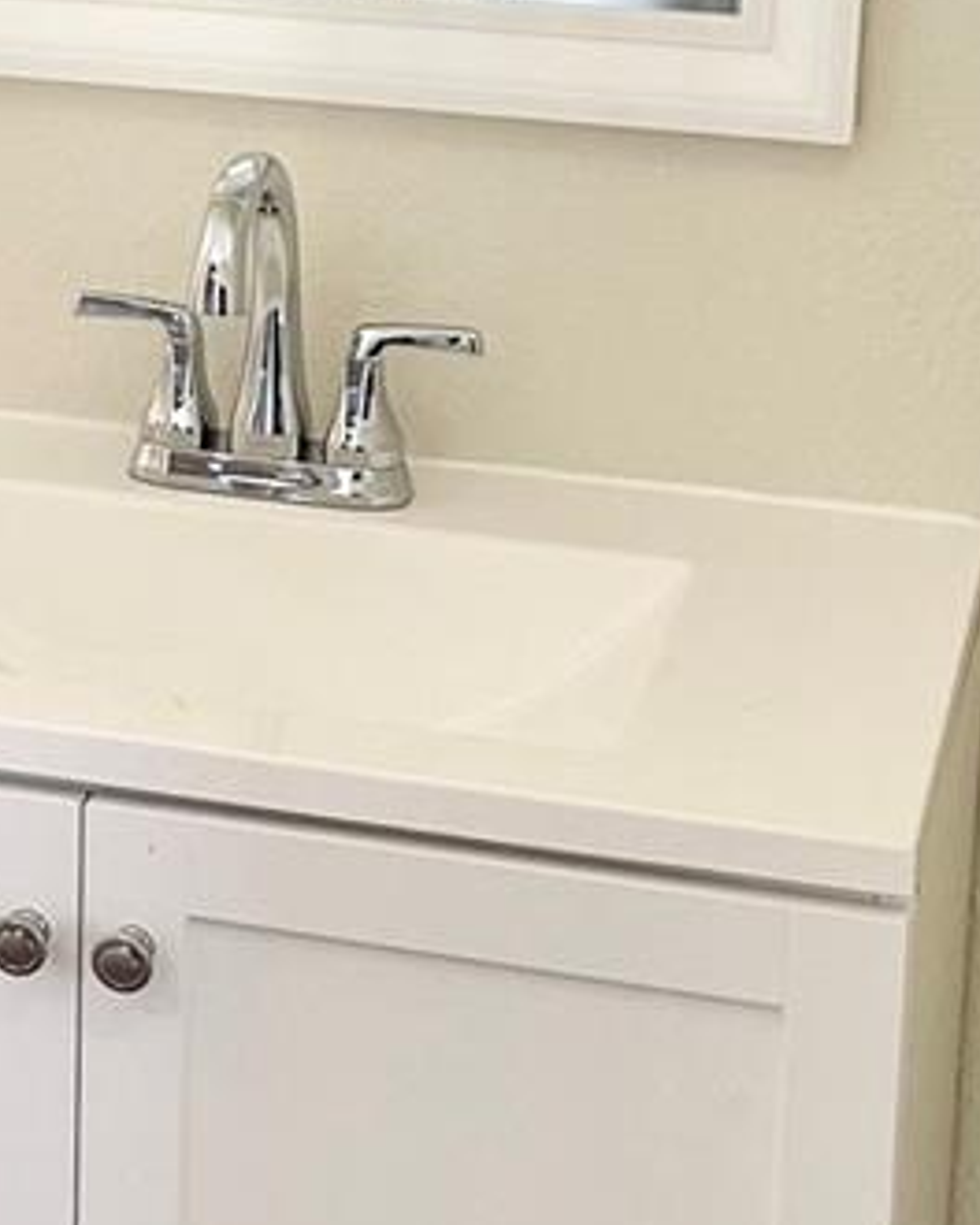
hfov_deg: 12.5
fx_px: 4278
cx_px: -445
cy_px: -26
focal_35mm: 118
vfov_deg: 16.0
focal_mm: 5.1
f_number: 1.6
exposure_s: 1/60
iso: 80
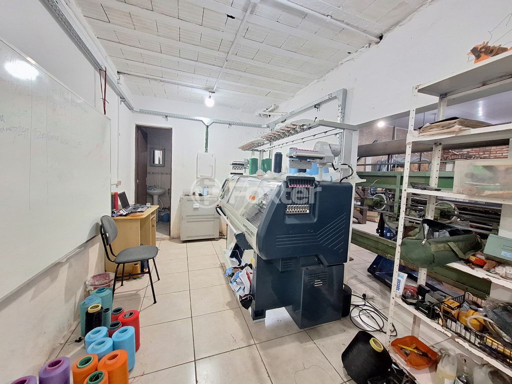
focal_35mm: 13
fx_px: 192
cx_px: 256
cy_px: 192
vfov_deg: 89.9
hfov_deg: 106.2
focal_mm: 1.74
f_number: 2.2
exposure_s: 1/24
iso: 250
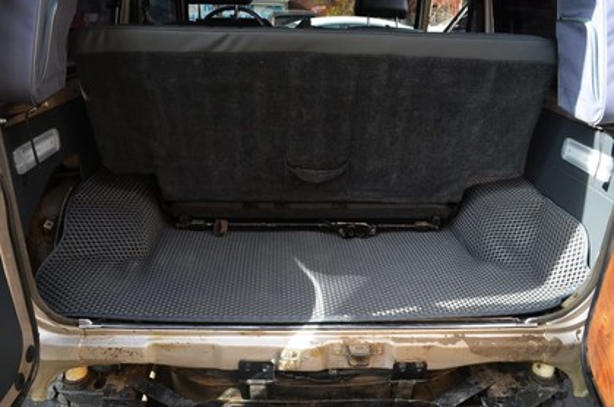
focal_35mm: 27
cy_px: 204
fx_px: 459
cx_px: 307
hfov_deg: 67.5
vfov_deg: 47.7
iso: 360
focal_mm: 18
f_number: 5.6
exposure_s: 1/125
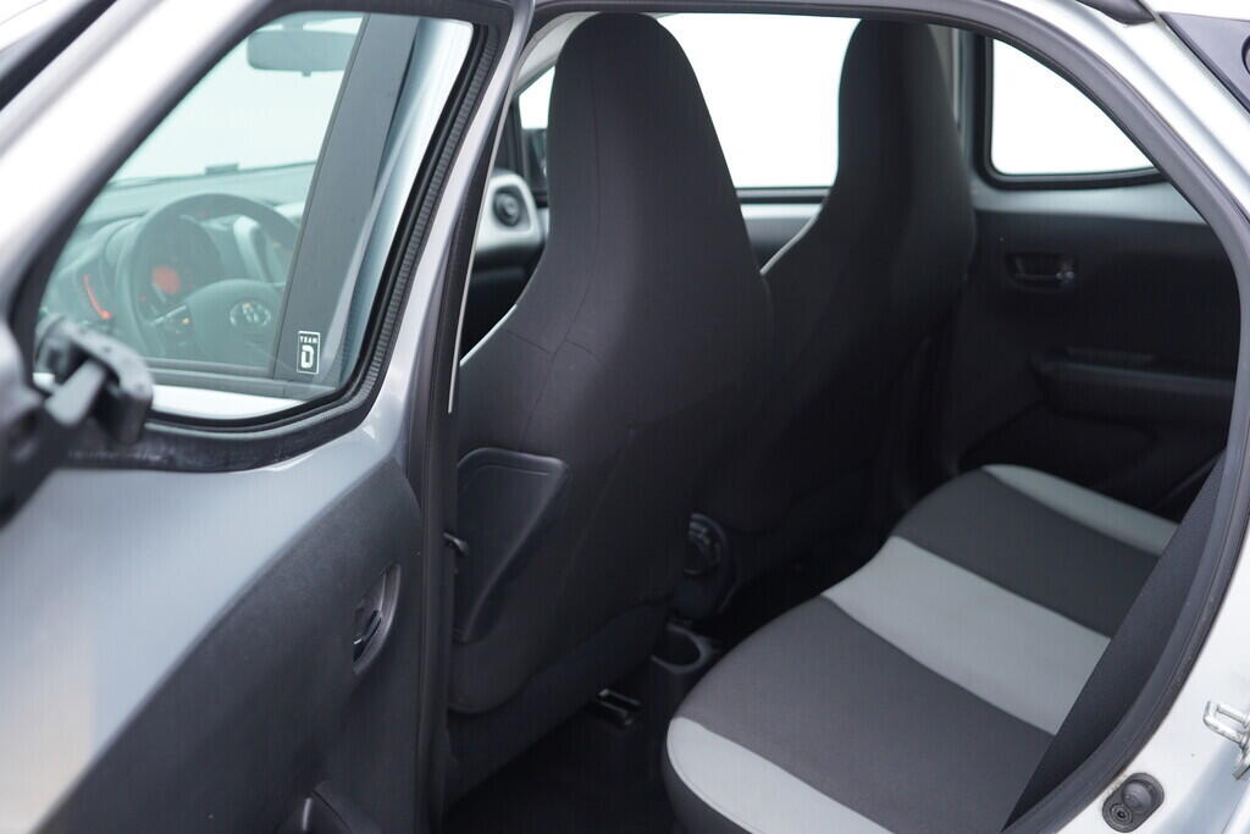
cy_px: 417
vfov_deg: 36.9
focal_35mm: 36
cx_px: 625
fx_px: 1250
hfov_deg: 53.1
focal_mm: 24
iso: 200
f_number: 2.8
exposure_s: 1/40
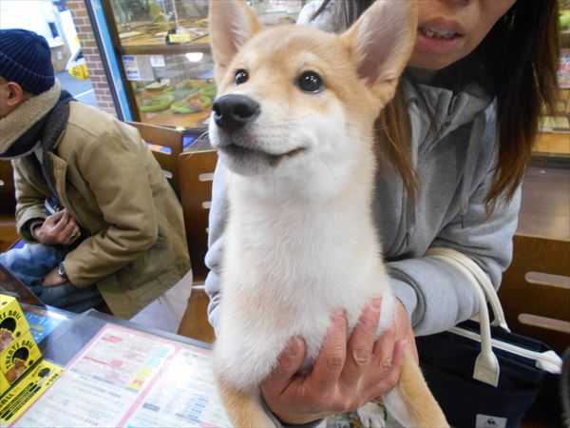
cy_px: 214
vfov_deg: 53.1
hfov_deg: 67.3
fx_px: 428
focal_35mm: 26
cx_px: 285
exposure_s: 1/25
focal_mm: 4.6
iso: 400
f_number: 3.2
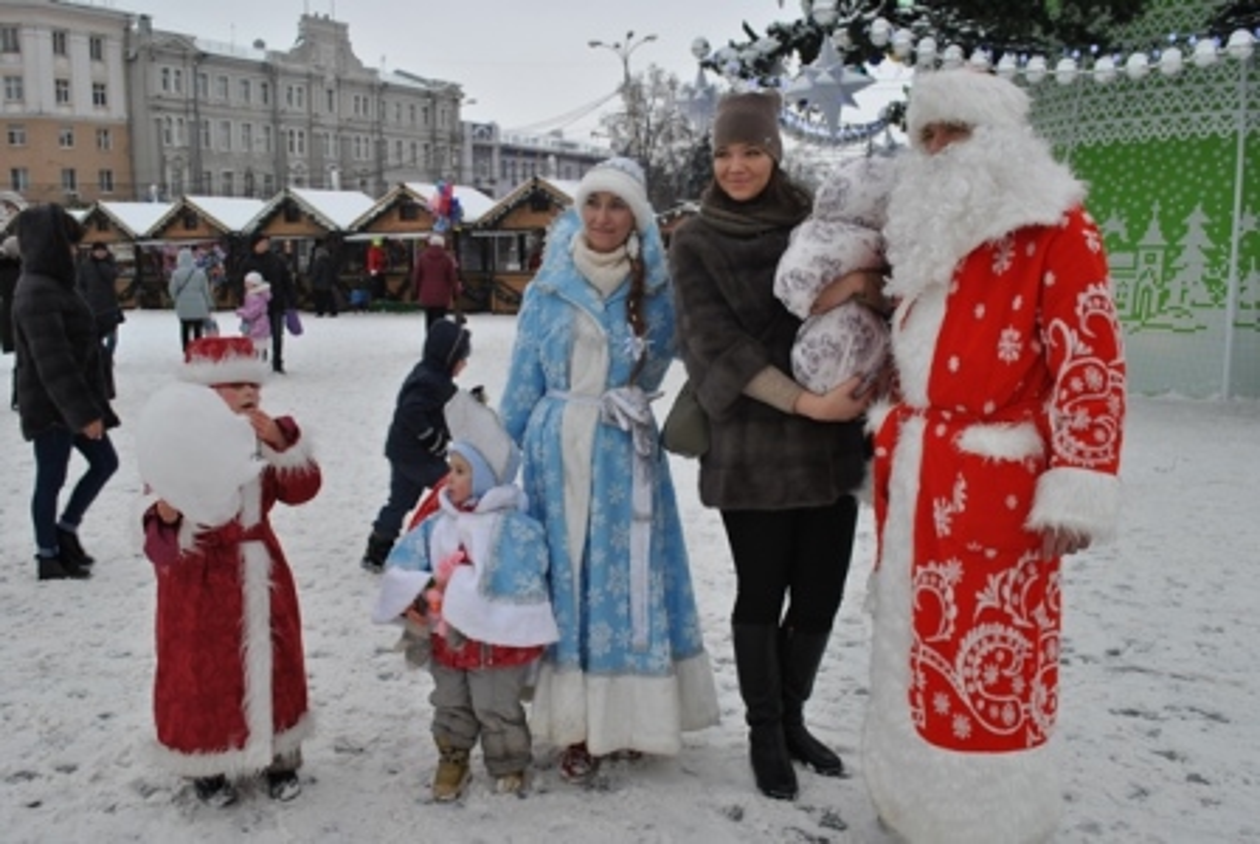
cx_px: 630
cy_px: 422
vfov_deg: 40.1
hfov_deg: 57.2
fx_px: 1156
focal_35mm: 33
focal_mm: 22
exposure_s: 1/160
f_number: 6.3
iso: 100
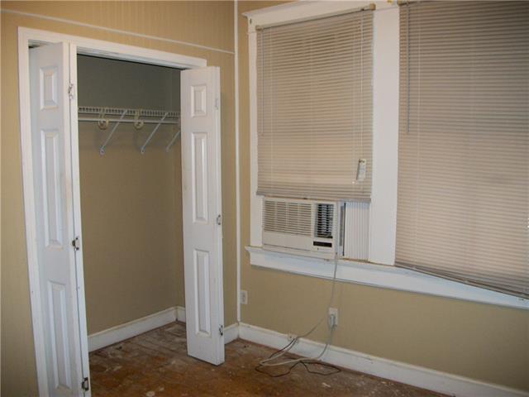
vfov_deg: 44.2
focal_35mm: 32
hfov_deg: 56.8
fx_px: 489
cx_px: 264
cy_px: 198
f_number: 2.9
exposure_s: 1/30
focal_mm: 5.7
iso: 160
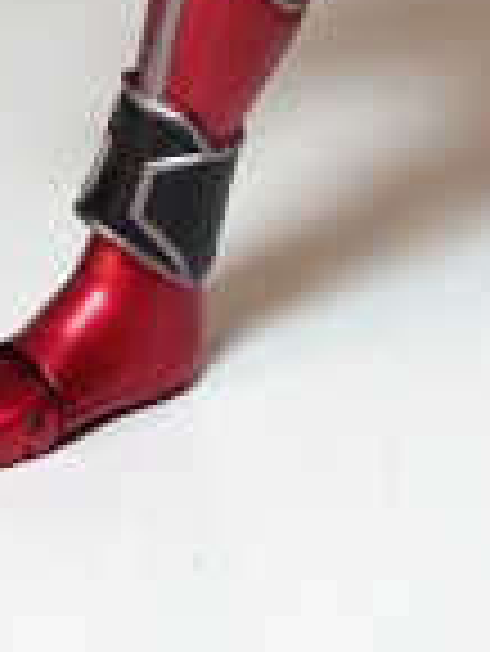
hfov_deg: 10.4
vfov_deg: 12.5
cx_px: 557
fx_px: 2657
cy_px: -614
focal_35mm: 141
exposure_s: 1/60
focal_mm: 4.12
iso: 64
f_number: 2.4
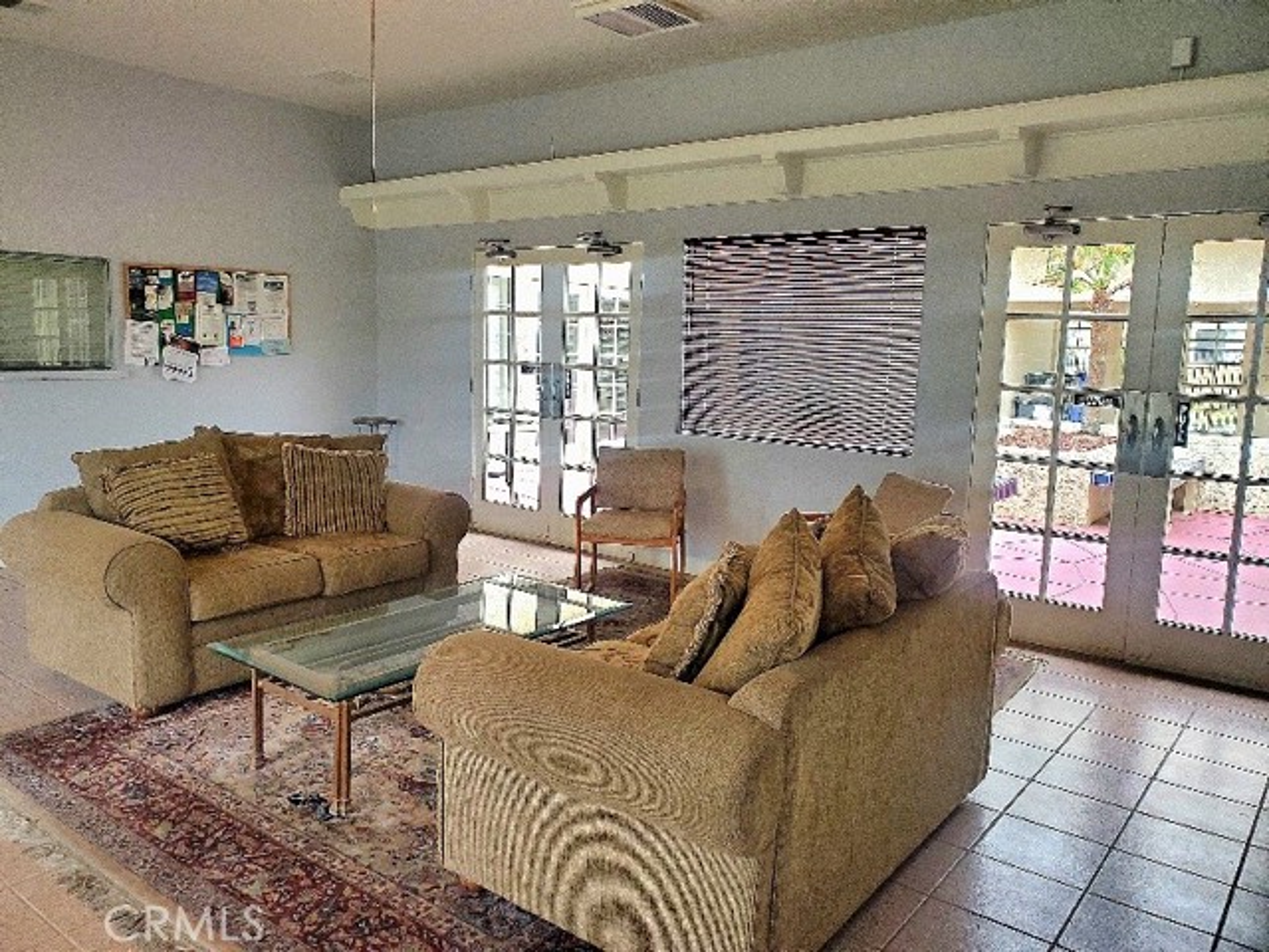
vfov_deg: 53.1
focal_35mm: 26
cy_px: 476
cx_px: 634
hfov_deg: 67.3
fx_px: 953
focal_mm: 4.3
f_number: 2.4
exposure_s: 1/120
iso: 200
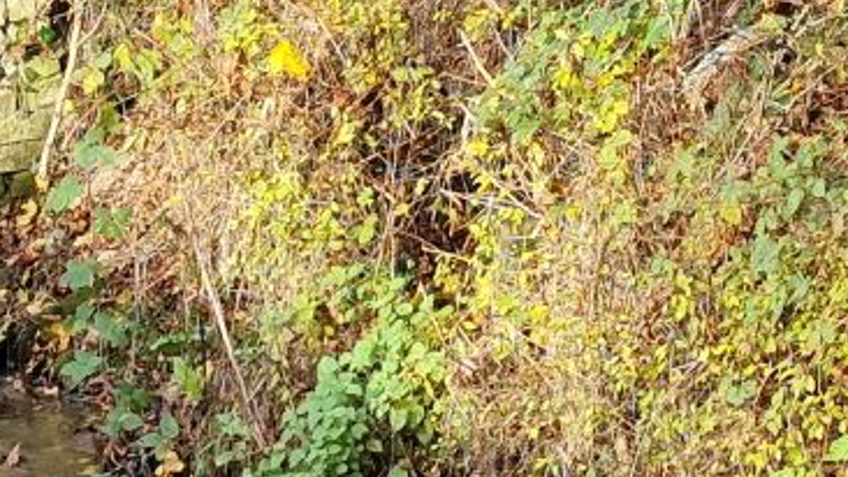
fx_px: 2226
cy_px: -130
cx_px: 614
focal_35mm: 99
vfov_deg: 11.9
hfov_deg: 21.4
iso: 50
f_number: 1.8
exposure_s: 1/246
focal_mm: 5.4
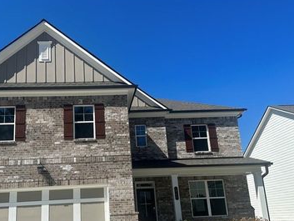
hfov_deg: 53.3
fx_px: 289
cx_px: 110
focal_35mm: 34
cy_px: 148
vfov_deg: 41.3
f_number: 1.78
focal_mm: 6.86
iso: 80
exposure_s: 1/6211
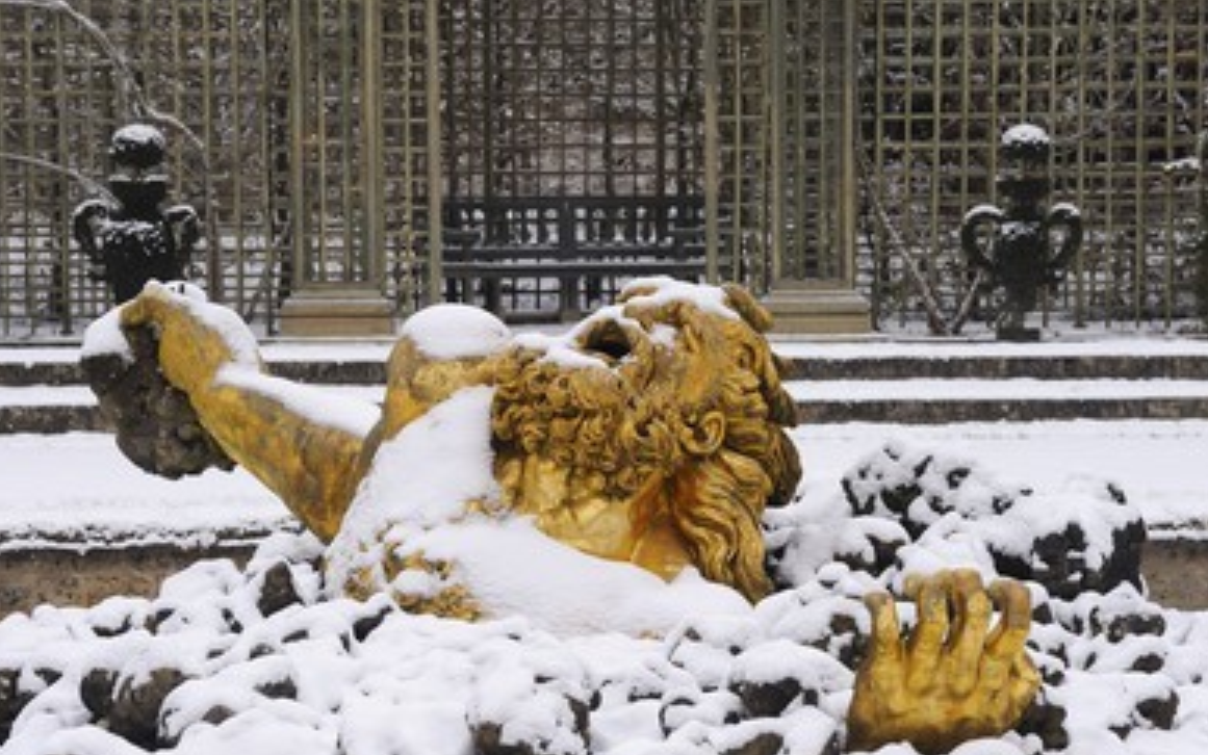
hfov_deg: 11.8
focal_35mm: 177
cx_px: 587
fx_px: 5828
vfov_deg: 7.4
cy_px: 418
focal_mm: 160
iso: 400
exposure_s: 1/160
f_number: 8
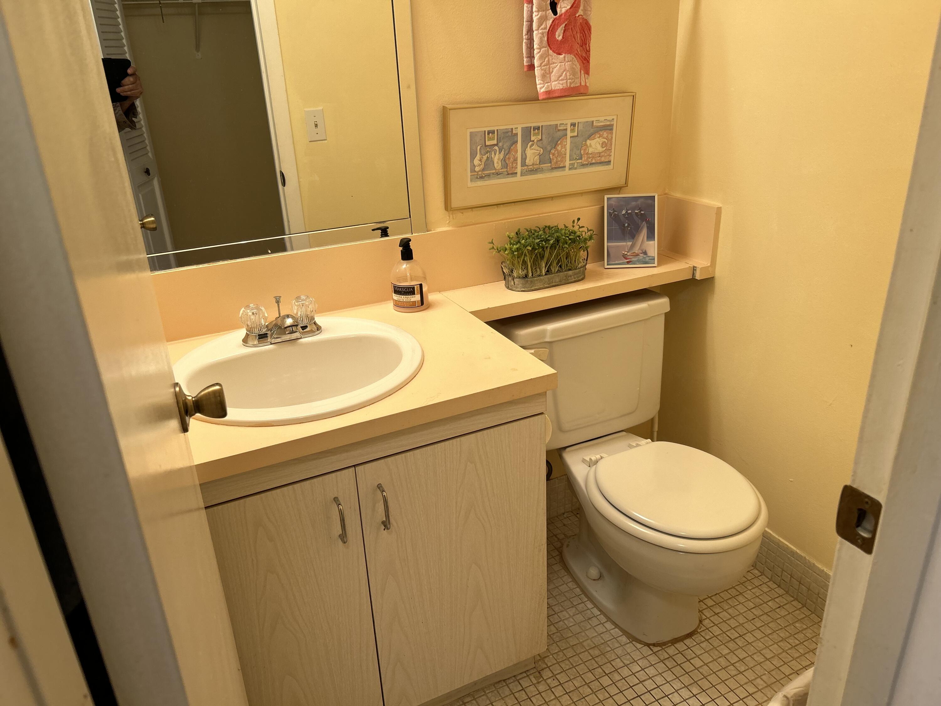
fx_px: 707
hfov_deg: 67.3
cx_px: 470
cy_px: 353
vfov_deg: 53.1
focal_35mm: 26
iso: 50
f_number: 1.5
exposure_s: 1/120
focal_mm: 5.7
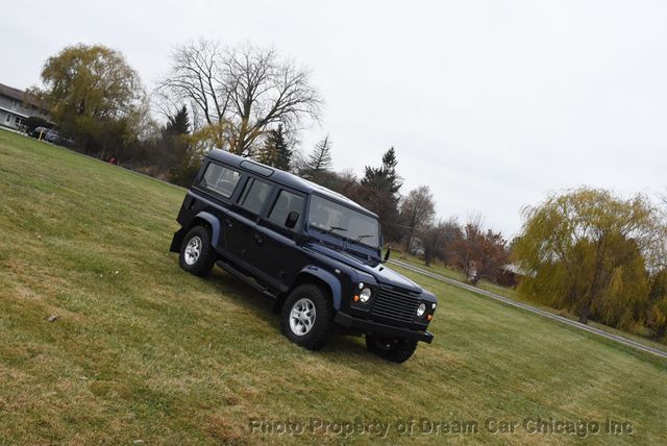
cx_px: 334
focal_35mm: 33
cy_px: 223
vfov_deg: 40.0
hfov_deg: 57.2
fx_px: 612
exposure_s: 1/250
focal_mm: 22
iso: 2000
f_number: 13
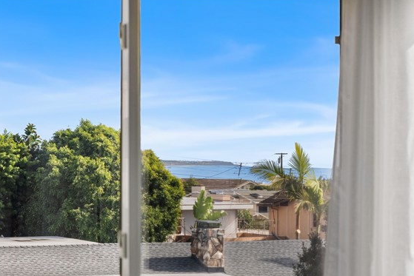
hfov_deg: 19.8
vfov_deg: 13.3
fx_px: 1185
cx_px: 186
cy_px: 151
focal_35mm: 103
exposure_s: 1/320
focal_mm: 90
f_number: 11
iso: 640
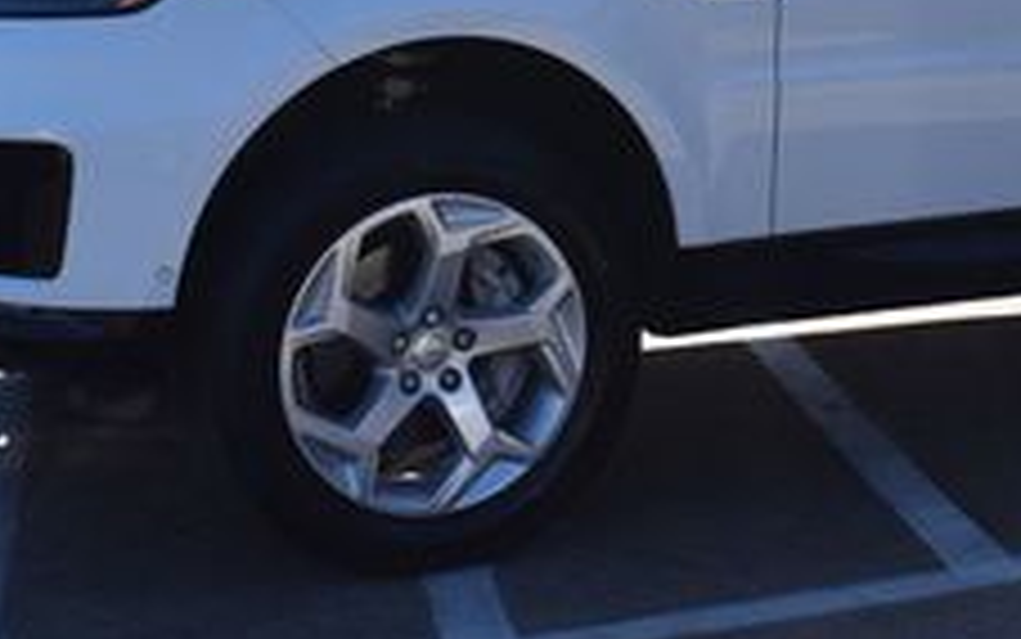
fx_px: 3241
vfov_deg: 11.1
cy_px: -112
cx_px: 1039
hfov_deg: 17.5
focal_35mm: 116
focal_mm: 27
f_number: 11
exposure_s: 1/500
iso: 400
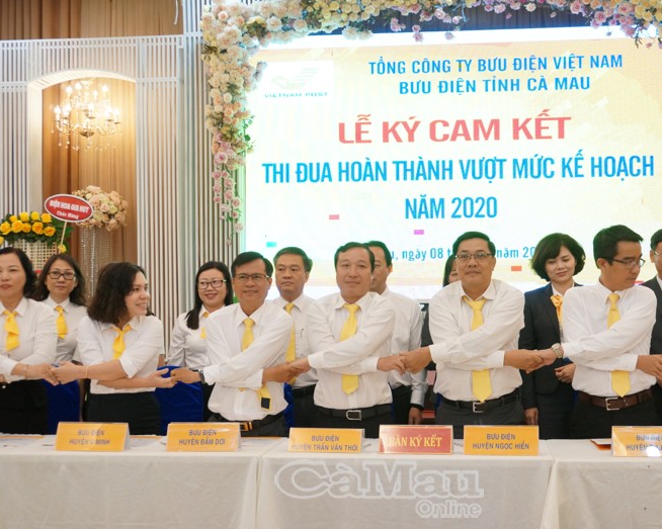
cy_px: 268
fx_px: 1077
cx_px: 383
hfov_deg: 34.1
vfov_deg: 27.6
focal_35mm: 55
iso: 1600
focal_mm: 32
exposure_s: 1/80
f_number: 5.6
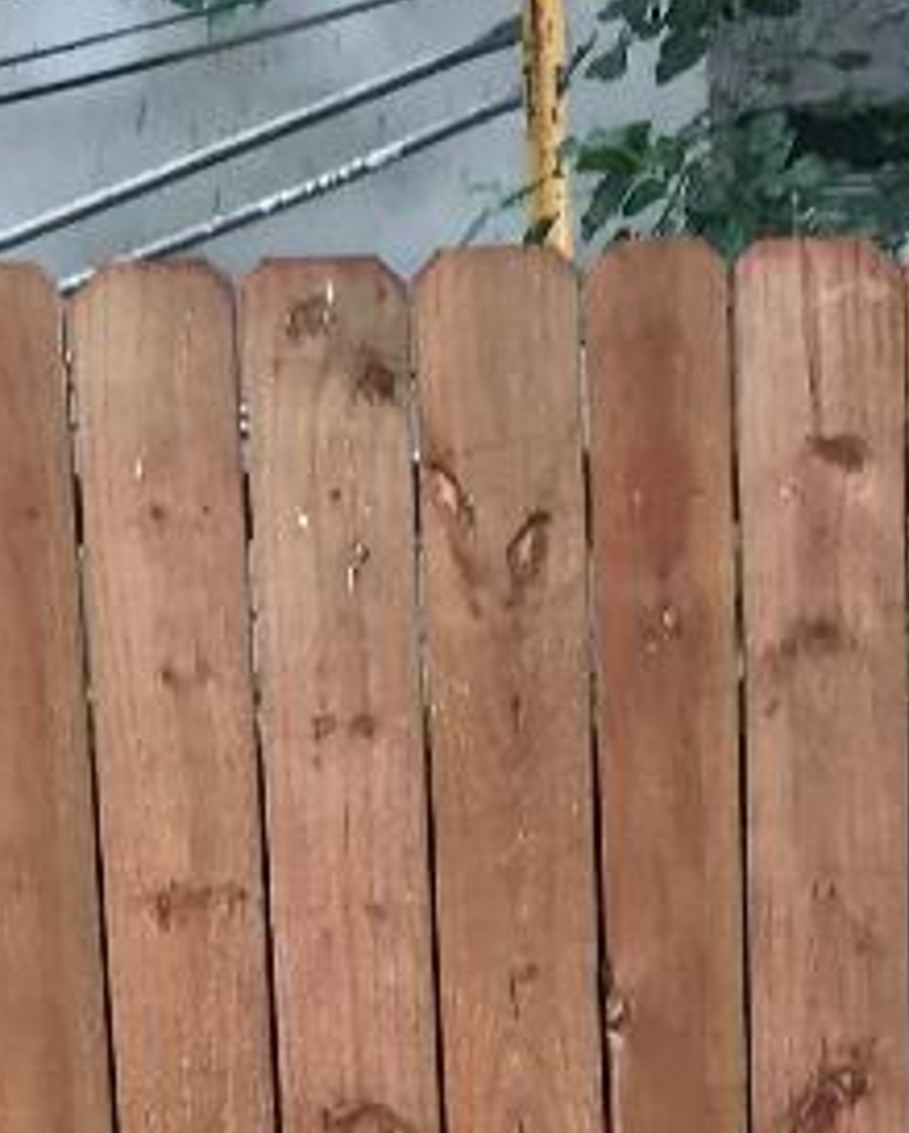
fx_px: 4834
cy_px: 1585
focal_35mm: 144
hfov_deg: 10.7
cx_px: 374
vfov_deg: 12.8
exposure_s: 1/121
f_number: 1.8
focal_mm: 3.99
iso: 25
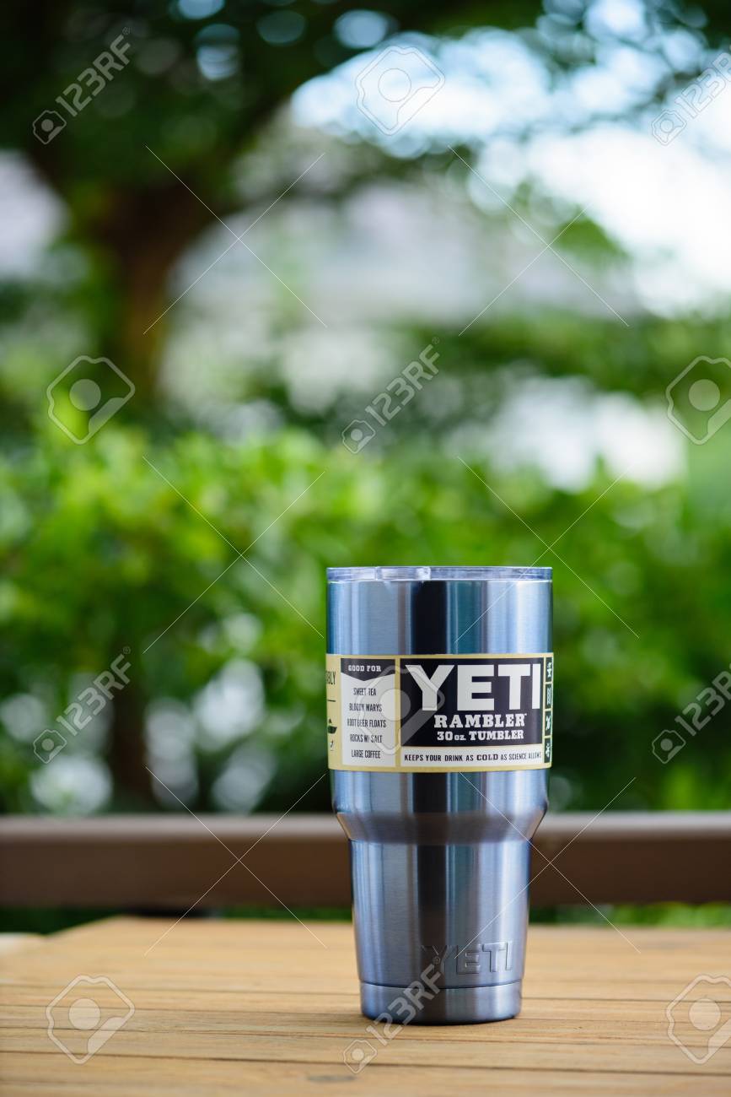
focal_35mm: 105
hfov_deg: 13.0
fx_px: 3197
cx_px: 366
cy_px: 548
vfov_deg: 19.5
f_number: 4
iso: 560
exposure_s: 1/160
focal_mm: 105
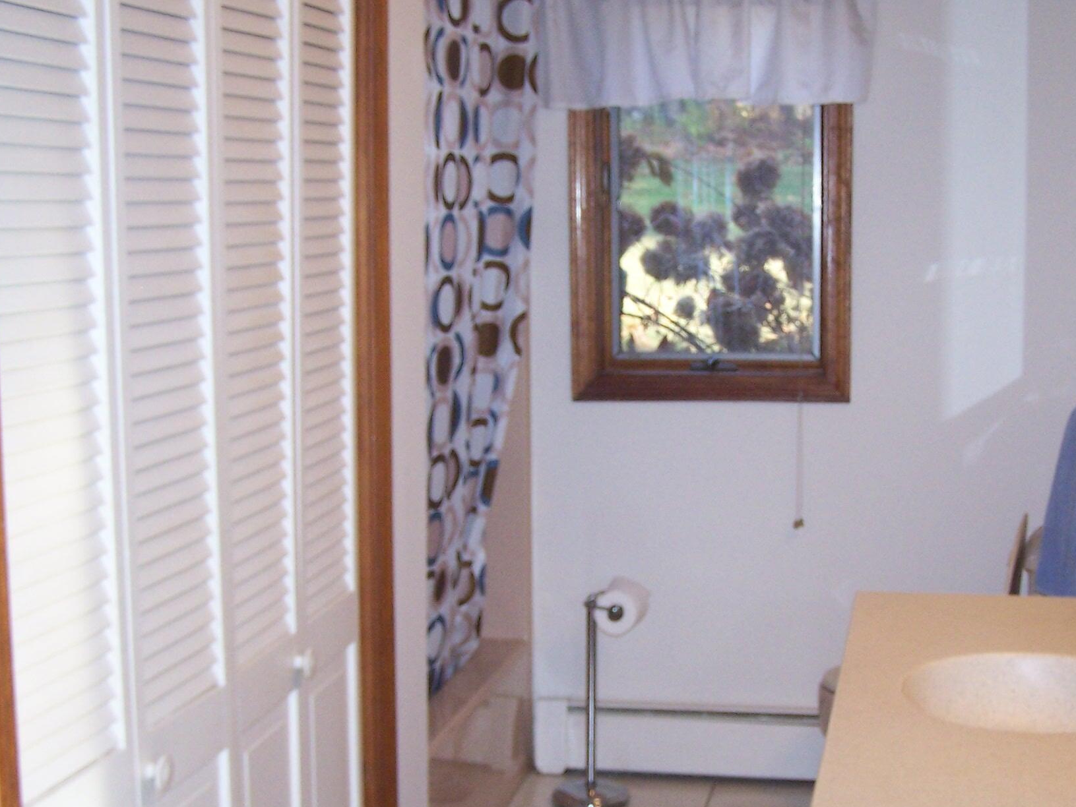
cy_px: 520
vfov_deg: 24.3
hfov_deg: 32.1
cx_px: 643
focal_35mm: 60
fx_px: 1865
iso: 140
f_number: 2.8
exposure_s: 1/60
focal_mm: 6.3
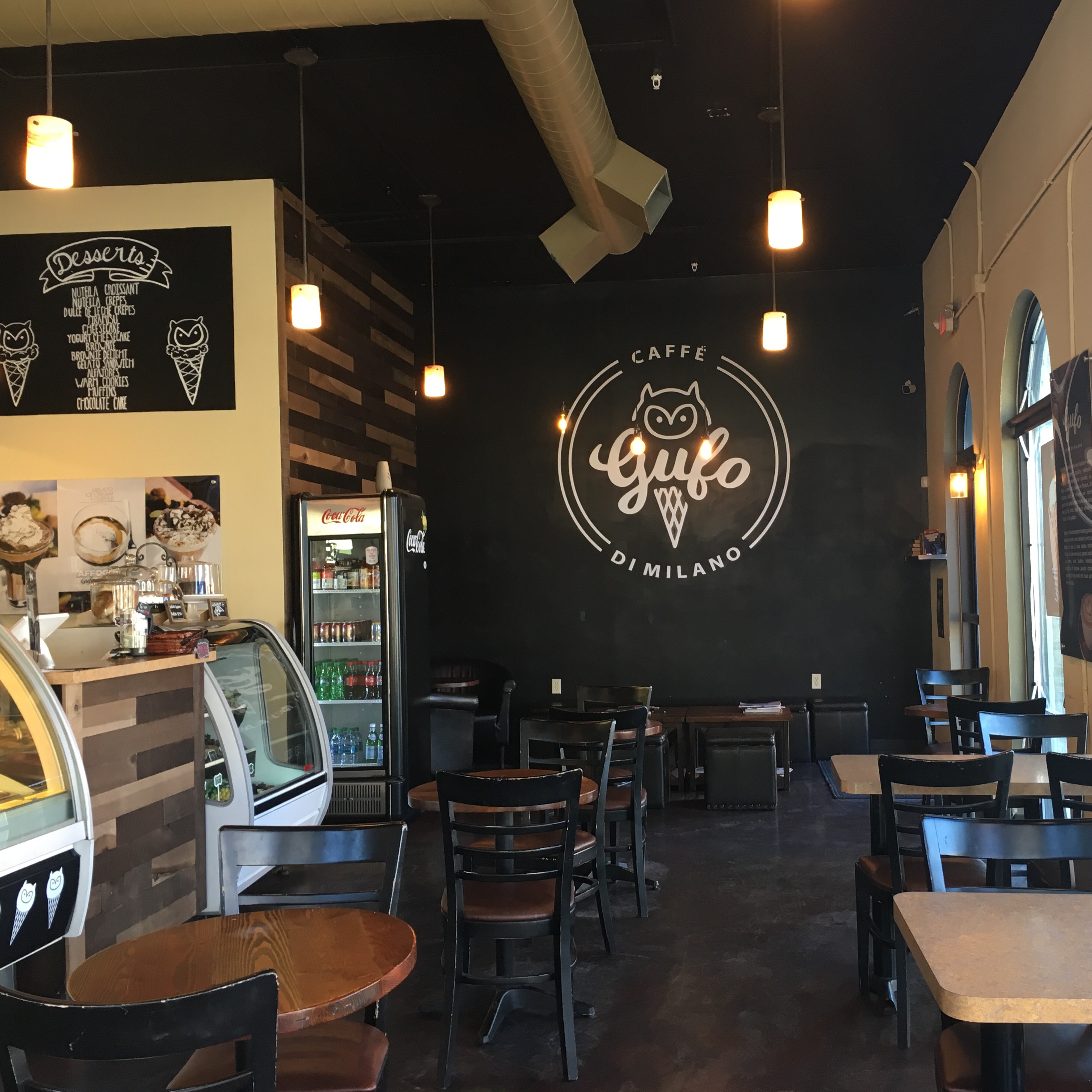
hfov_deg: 46.9
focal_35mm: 35
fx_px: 1249
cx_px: 659
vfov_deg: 47.2
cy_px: 543
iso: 64
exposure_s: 1/30
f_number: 2.2
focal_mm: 4.15
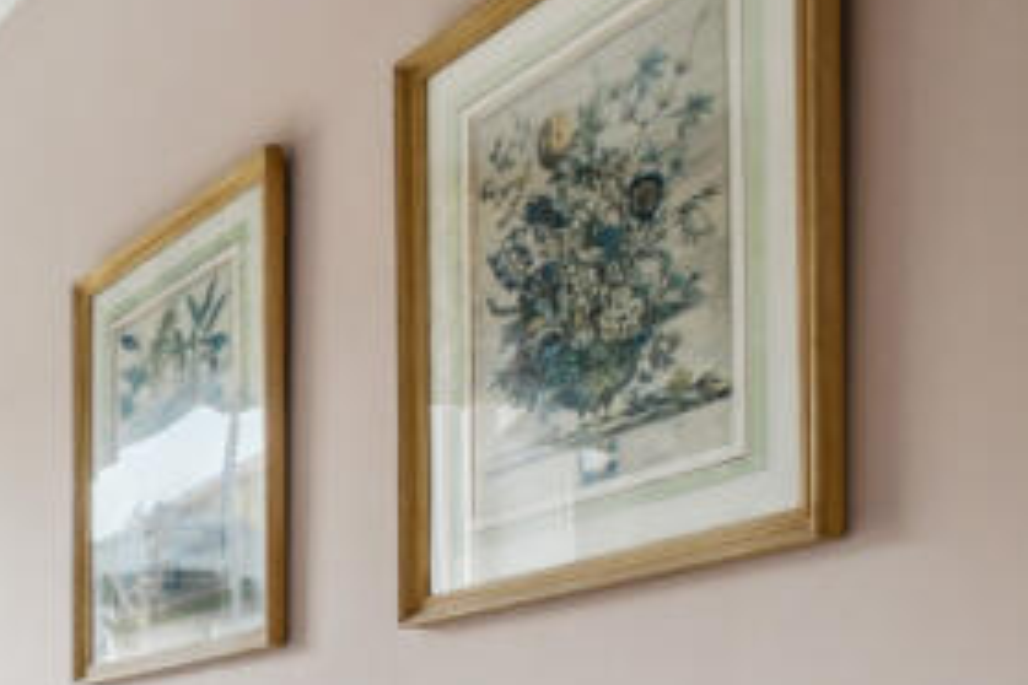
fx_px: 1570
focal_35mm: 55
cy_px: 757
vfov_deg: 23.1
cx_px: -722
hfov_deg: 23.4
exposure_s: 1/15
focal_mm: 10
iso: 640
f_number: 8
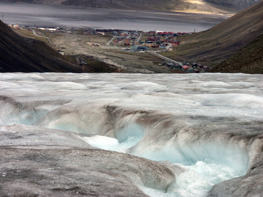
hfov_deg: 13.7
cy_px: 98
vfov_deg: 10.3
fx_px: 1094
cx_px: 132
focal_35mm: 144
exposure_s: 1/320
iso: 100
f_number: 6.3
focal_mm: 36.74
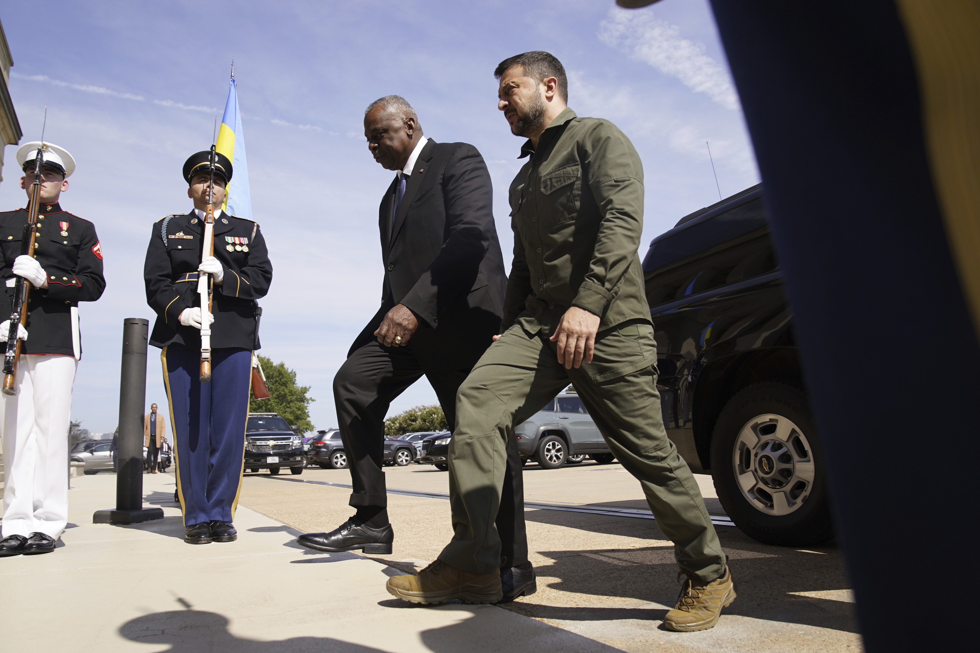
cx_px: 490
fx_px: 653
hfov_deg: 73.7
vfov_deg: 53.1
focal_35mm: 24
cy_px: 326
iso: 125
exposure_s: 1/500
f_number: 5.6
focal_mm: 24
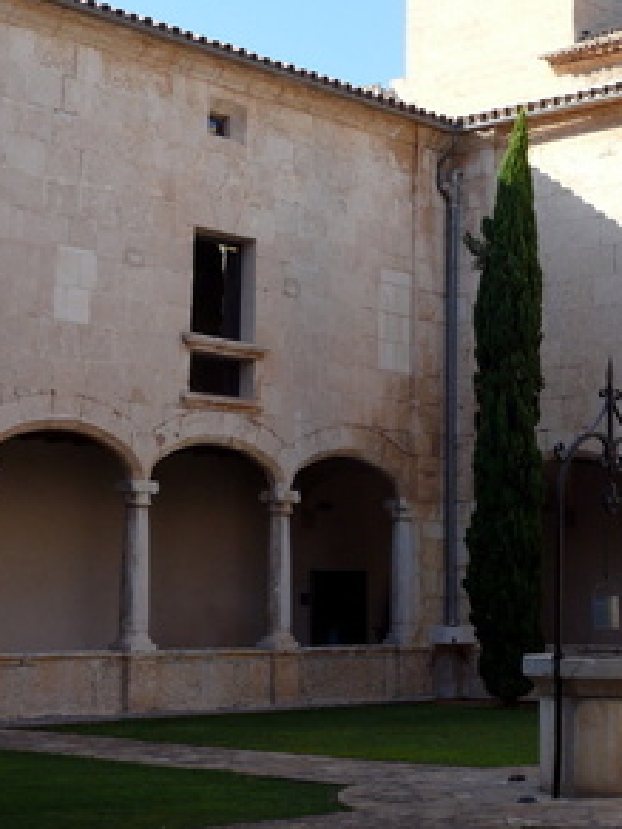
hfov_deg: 20.0
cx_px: 577
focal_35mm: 72
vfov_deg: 27.0
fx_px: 1725
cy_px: 358
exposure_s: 1/200
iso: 100
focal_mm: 7.4
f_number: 5.6
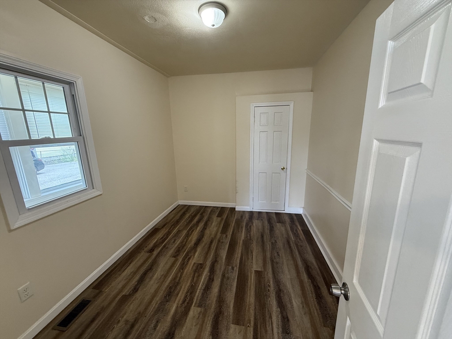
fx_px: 183
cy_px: 170
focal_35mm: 14
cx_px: 226
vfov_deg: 85.7
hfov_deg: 102.1
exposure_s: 1/60
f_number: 2.2
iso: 250
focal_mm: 2.22
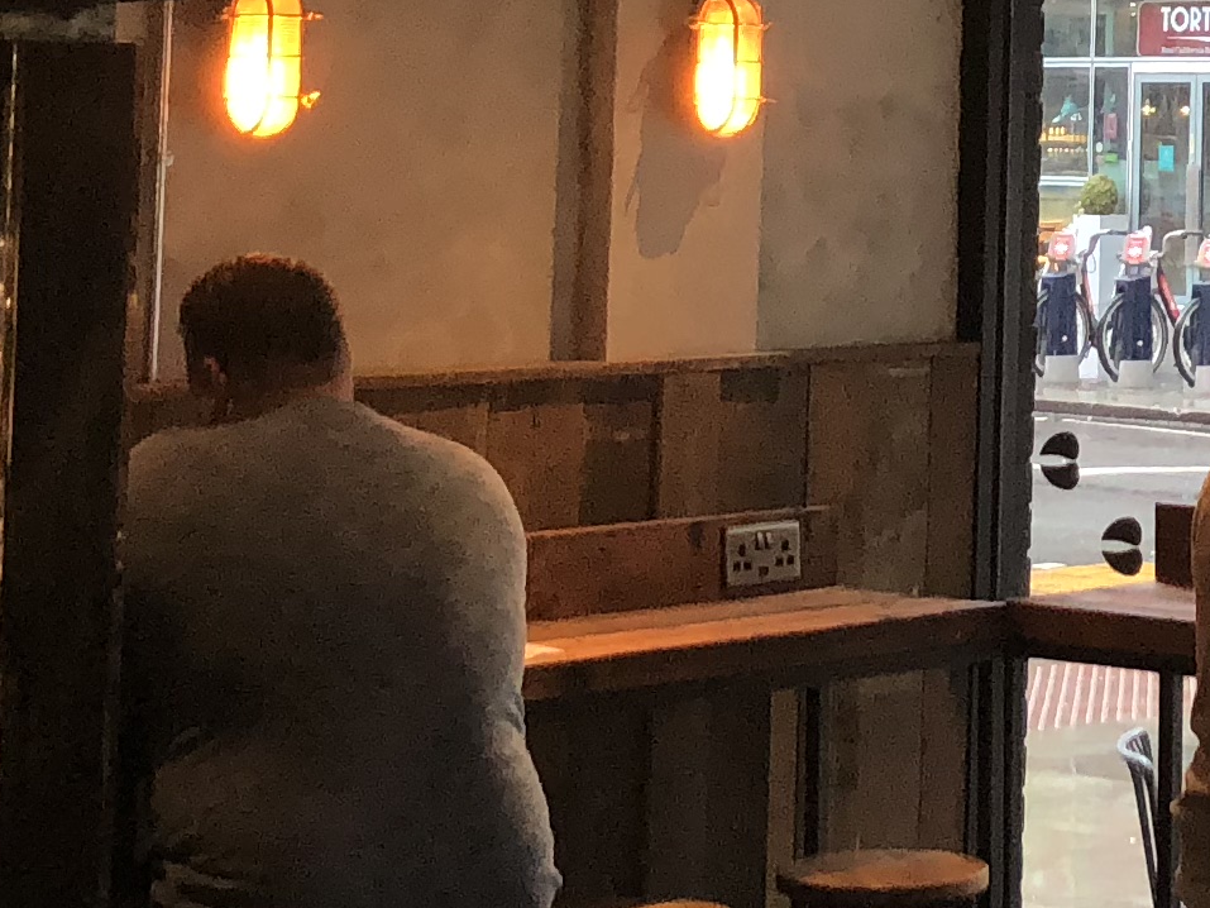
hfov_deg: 16.2
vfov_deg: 12.1
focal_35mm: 118
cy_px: -316
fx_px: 4125
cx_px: 1355
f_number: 1.8
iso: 100
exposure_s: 1/100
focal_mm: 4
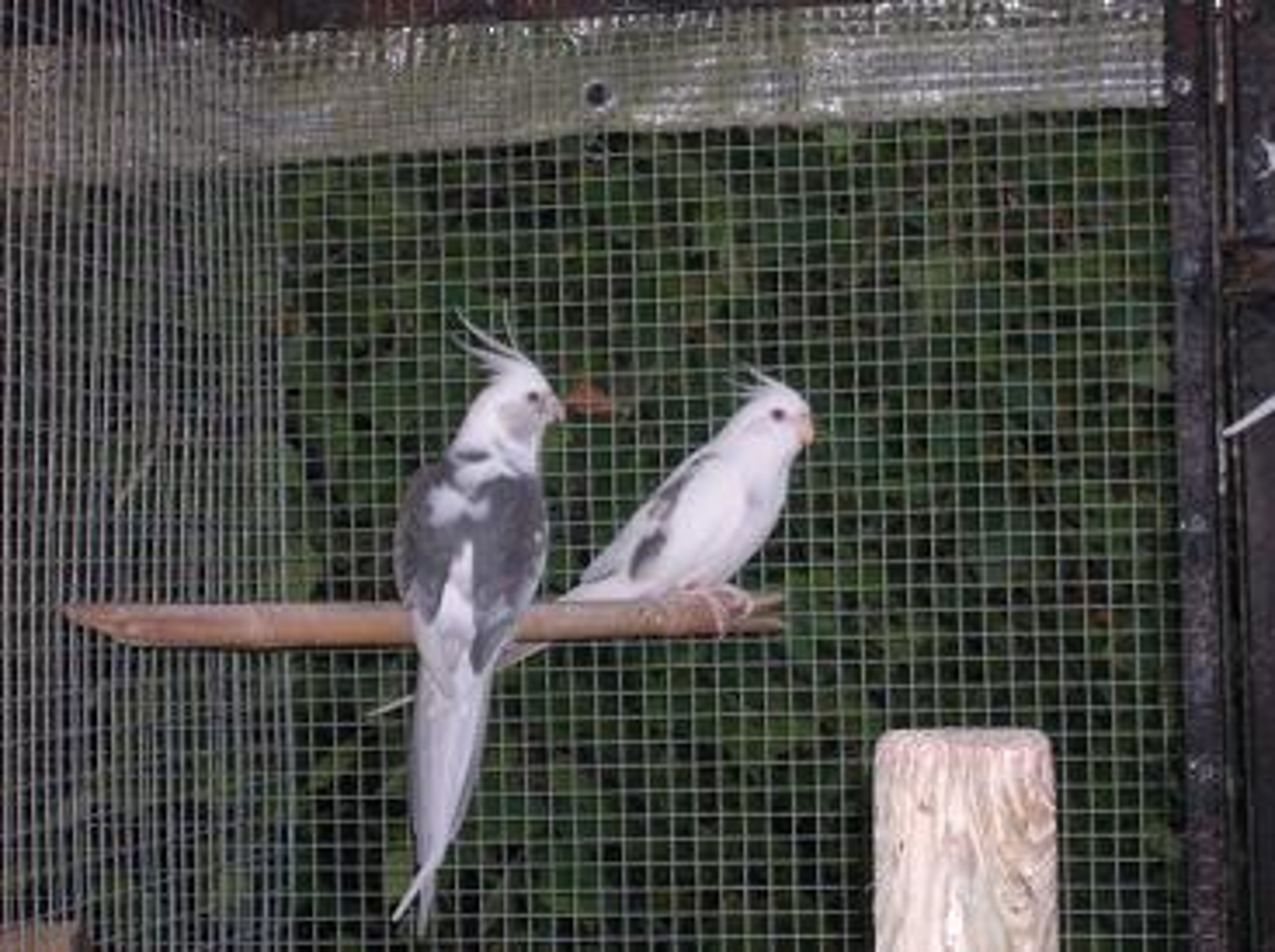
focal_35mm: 99
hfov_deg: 19.9
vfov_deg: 14.9
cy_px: 476
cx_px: 638
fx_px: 3640
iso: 137
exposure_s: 1/60.1
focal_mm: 16.4
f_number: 4.8
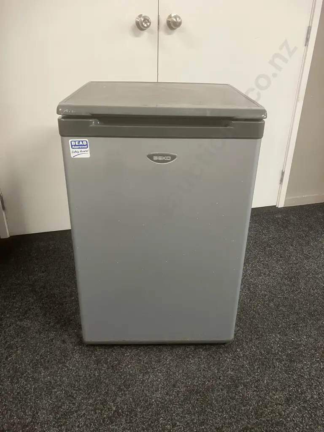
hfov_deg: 49.7
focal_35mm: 28
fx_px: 349
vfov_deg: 63.4
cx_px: 162
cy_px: 216
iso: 250
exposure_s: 1/50
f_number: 1.8
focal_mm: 3.99
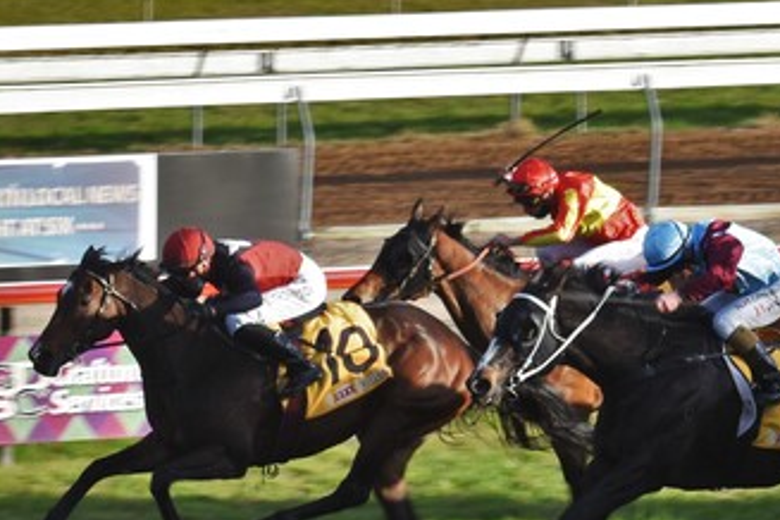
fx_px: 3813
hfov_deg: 11.7
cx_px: 570
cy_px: 404
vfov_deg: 7.8
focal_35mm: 176
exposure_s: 1/320
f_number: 8
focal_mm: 70
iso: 200
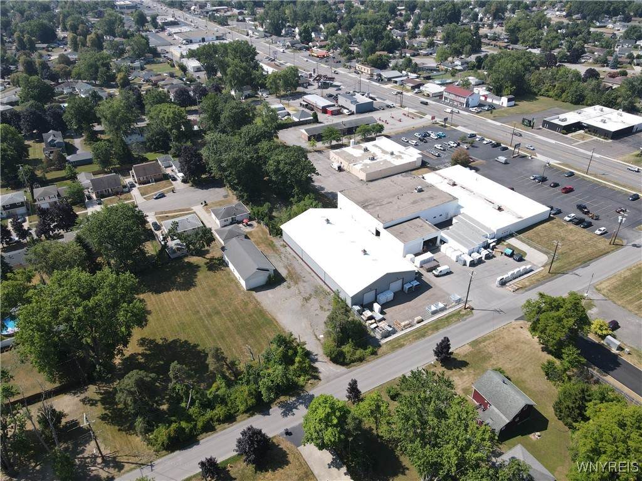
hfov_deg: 71.6
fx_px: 445
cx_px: 321
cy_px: 240
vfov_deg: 56.8
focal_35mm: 24
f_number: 2.8
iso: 100
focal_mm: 4.5
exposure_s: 1/500
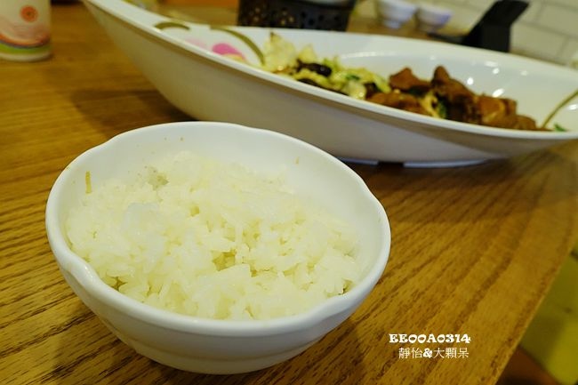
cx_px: 289
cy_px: 192
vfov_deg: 53.1
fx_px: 385
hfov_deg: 73.8
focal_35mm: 24
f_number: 4
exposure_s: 1/25
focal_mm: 8.8
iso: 800
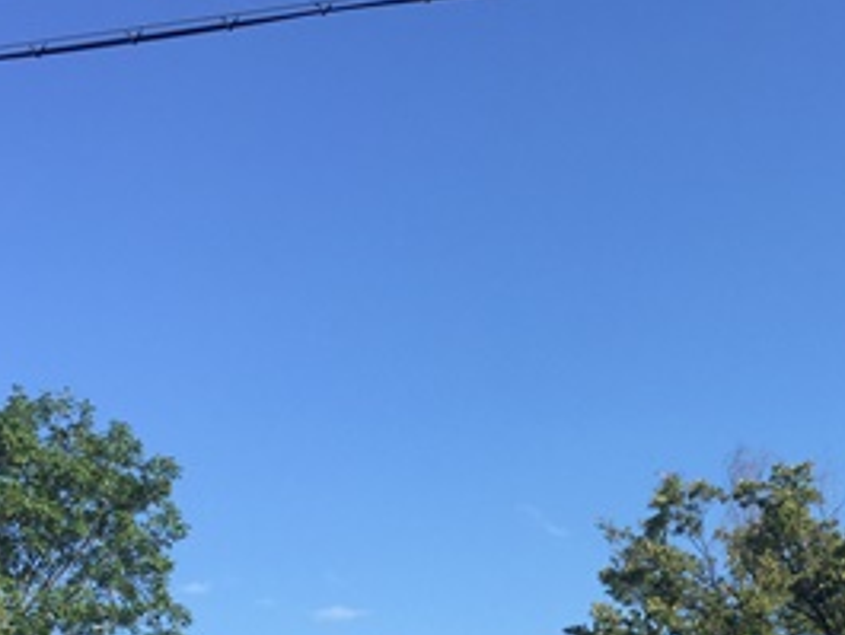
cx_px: 638
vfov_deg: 20.5
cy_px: 603
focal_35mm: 70
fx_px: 1710
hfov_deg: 27.4
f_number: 2.2
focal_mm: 4.15
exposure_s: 1/1130
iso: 32
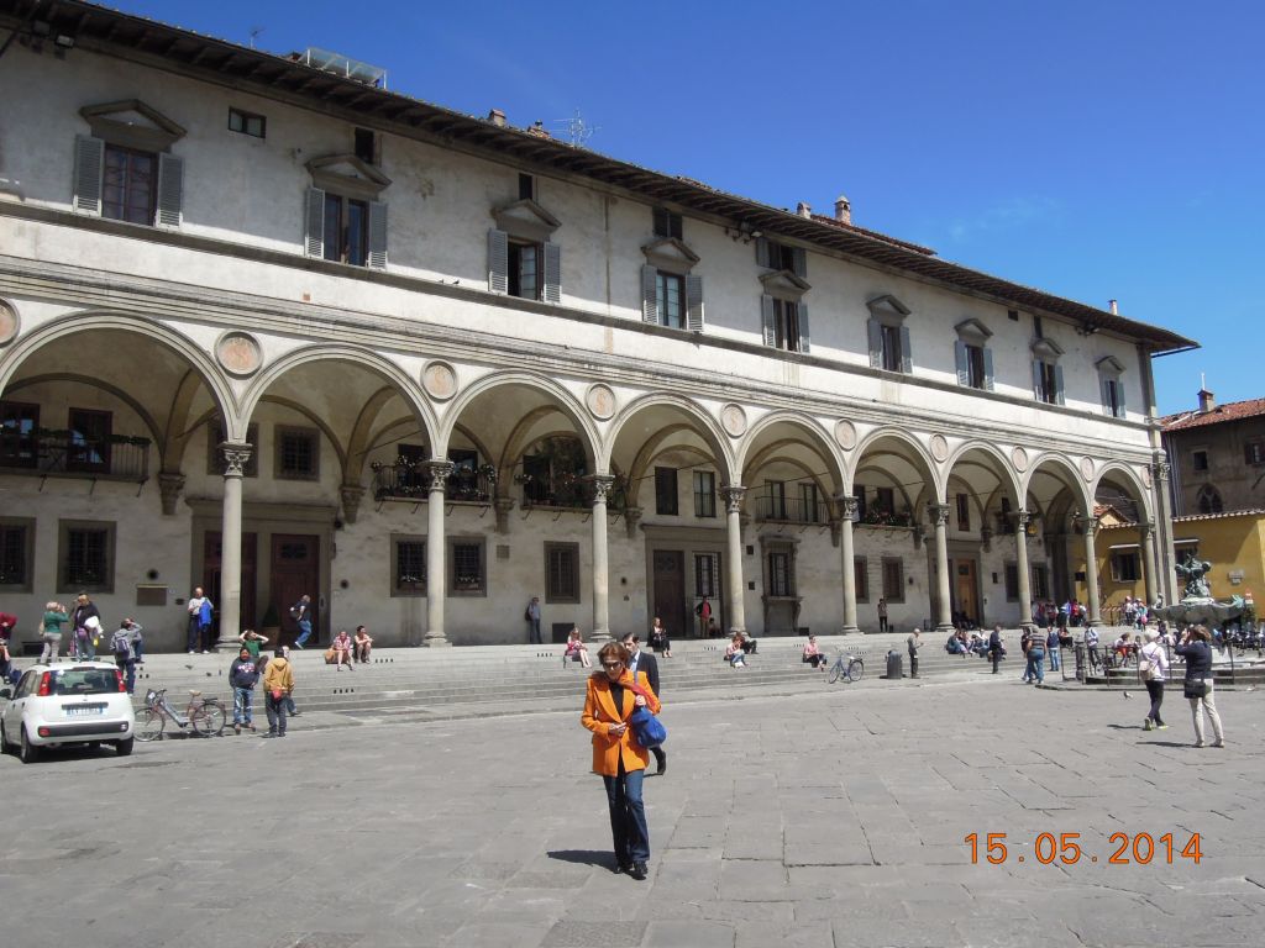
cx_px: 632
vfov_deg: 45.4
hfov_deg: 58.4
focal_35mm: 31
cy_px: 474
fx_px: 1133
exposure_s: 1/1250
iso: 160
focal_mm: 5.5
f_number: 4.2
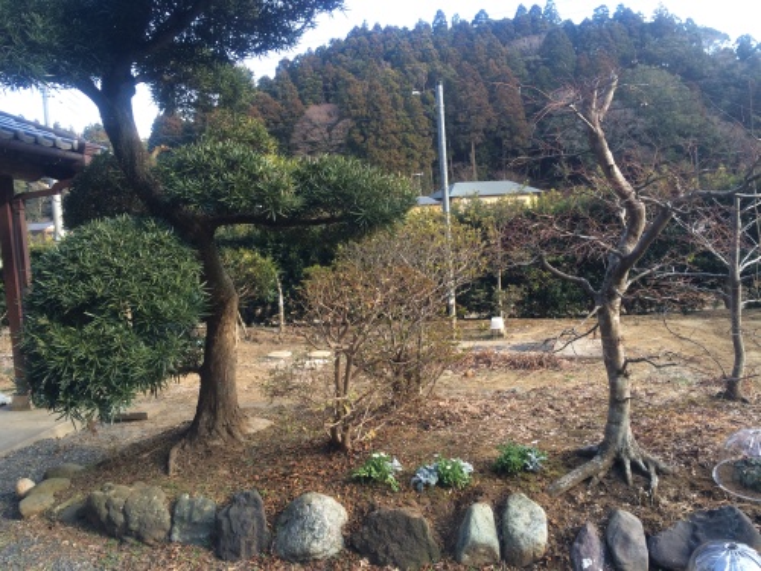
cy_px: 286
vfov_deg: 46.8
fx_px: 660
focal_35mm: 30
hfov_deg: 60.0
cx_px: 380
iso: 40
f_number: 2.2
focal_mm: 4.12
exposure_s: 1/120
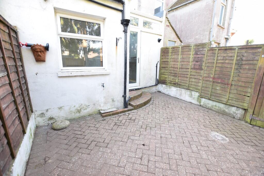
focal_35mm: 15
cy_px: 88
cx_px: 132
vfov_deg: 77.3
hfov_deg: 100.4
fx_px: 110
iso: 100
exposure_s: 1/15
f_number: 4
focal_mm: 10
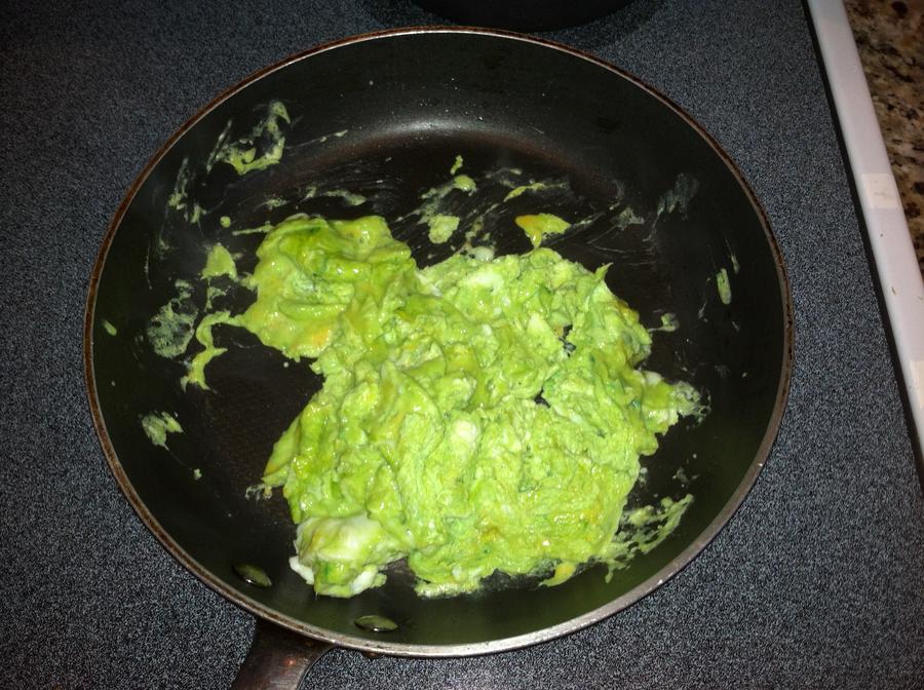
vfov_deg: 40.6
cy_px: 345
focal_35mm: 35
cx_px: 462
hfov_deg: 52.7
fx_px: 933
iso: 80
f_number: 2.8
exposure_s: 1/21
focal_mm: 3.85
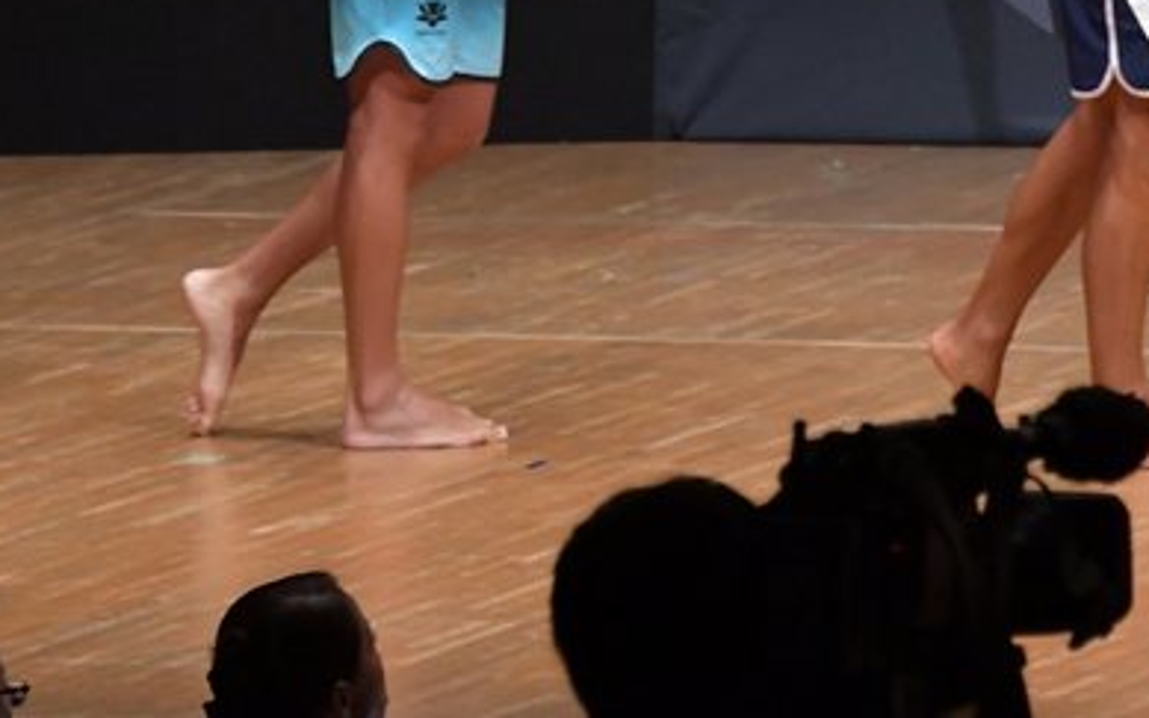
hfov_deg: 4.1
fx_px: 16218
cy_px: -33
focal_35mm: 518
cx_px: 306
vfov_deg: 2.5
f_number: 5.6
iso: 6400
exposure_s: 1/400
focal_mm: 170
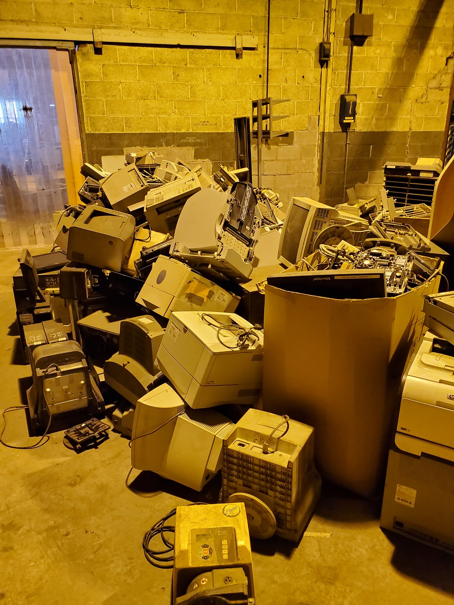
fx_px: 455
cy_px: 302
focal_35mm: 26
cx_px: 227
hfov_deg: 53.1
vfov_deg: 67.3
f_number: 2.4
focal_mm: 4.3
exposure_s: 1/39
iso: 640
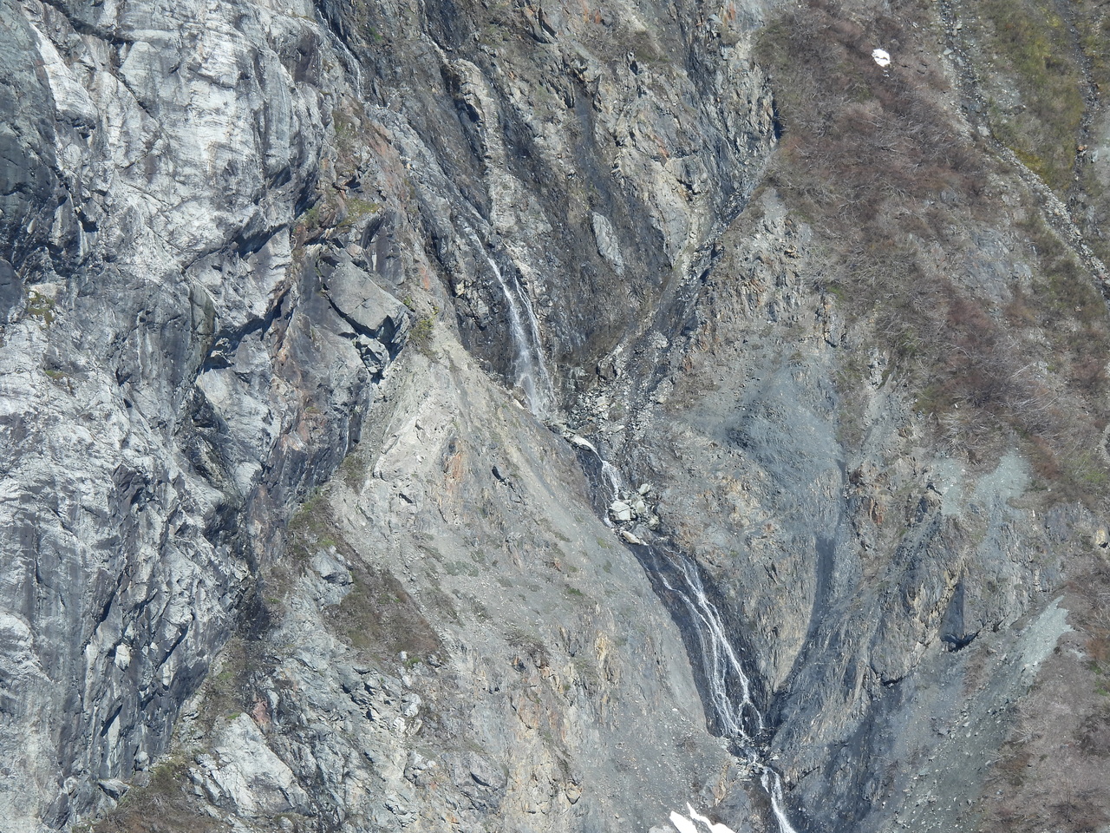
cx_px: 555
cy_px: 416
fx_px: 12185
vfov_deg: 3.9
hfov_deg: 5.2
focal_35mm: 380
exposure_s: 1/400
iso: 100
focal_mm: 67.8
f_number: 5
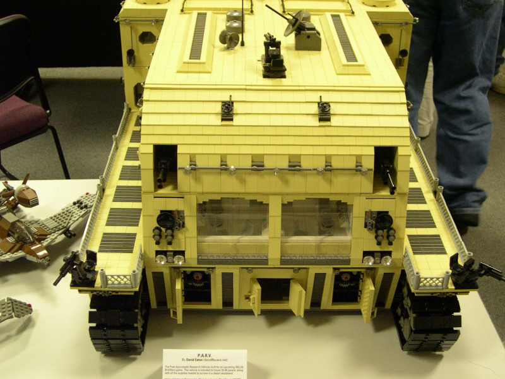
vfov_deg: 30.9
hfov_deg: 40.4
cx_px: 252
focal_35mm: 47
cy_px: 190
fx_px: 686
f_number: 3.1
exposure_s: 1/22.9
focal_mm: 10.1
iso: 400
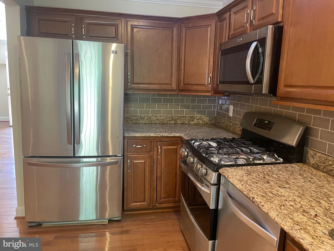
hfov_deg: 67.3
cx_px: 167
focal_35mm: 26
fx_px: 251
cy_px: 126
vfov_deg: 53.1
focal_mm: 4.2
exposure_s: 1/60
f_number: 1.6
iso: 320
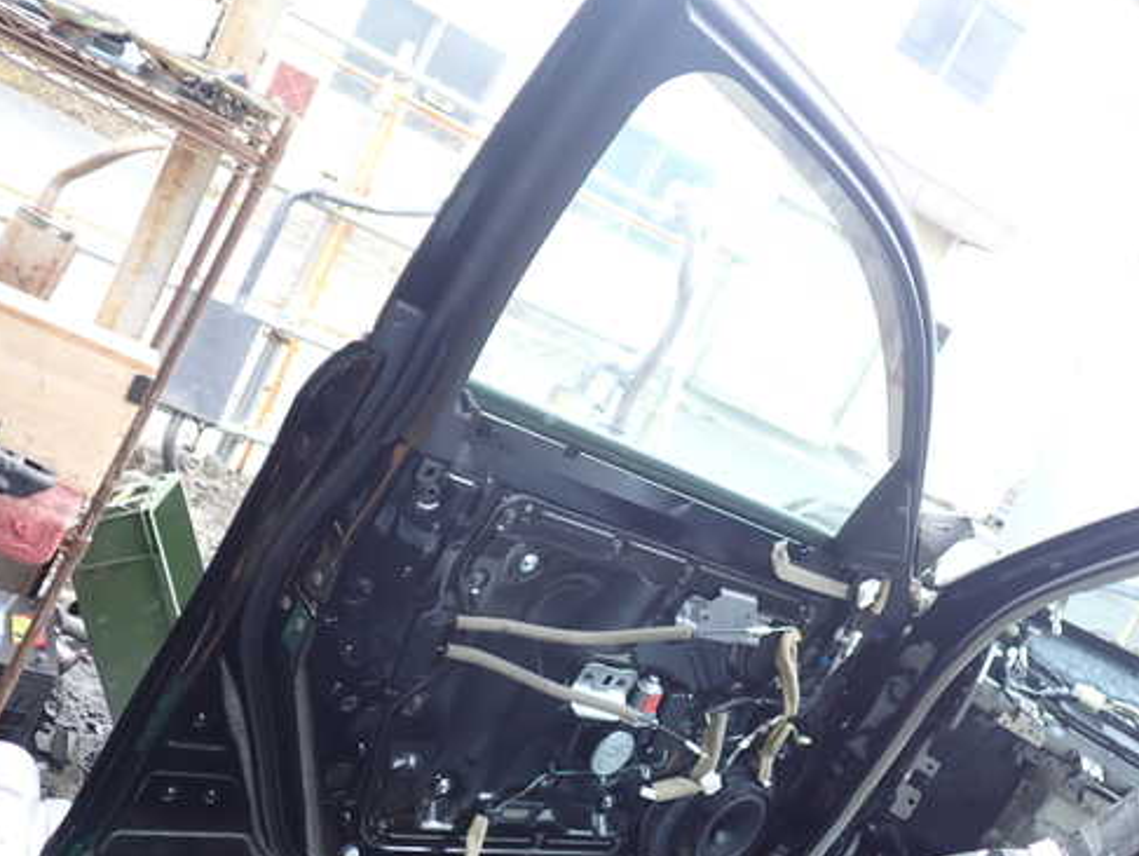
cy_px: 434
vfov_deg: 38.7
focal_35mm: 37
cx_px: 647
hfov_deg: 50.0
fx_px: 1218
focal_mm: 5.4
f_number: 2.3
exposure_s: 1/100
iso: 100
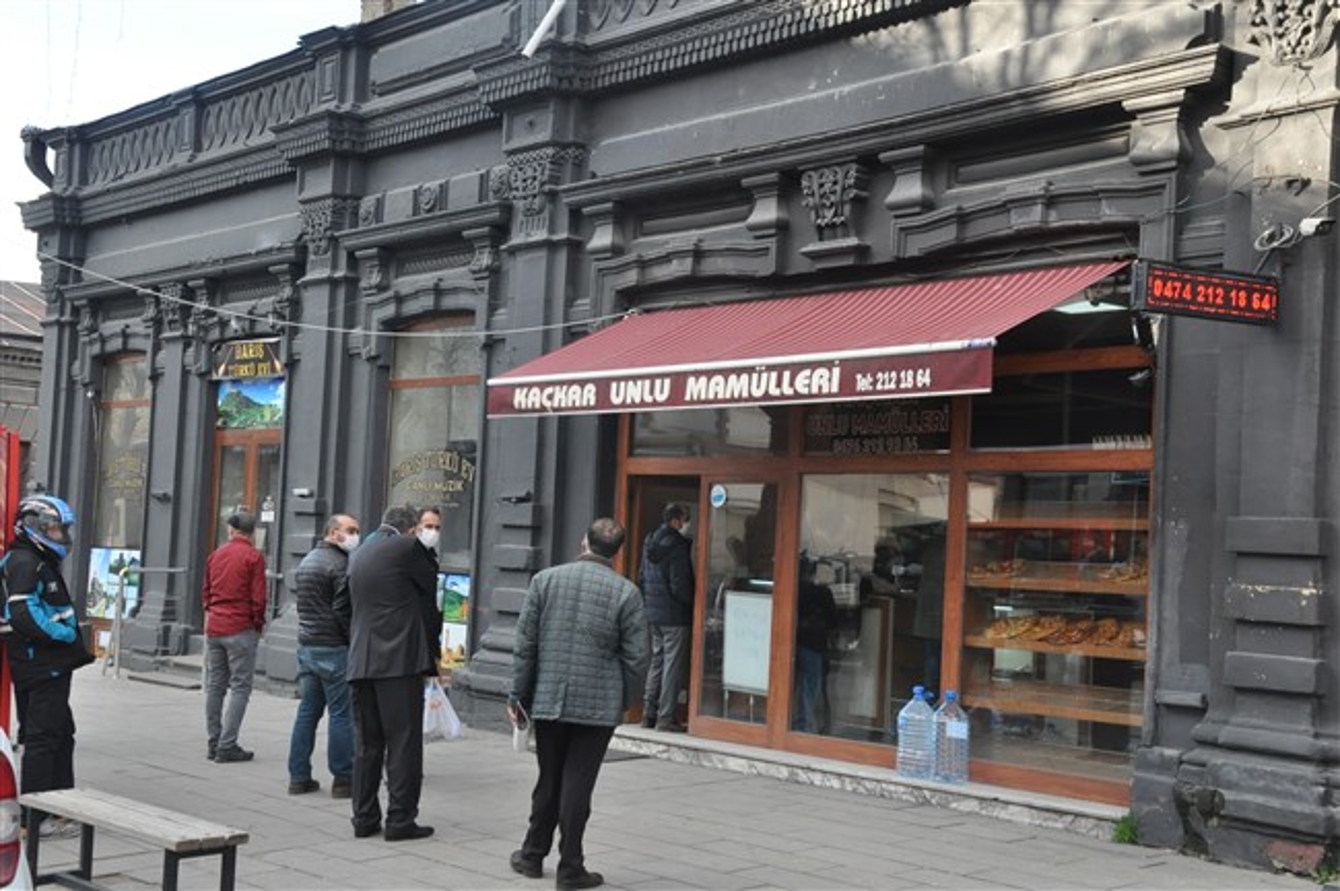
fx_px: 1562
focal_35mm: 42
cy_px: 446
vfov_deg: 31.8
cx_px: 670
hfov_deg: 46.4
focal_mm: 28
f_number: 9
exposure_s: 1/320
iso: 1000
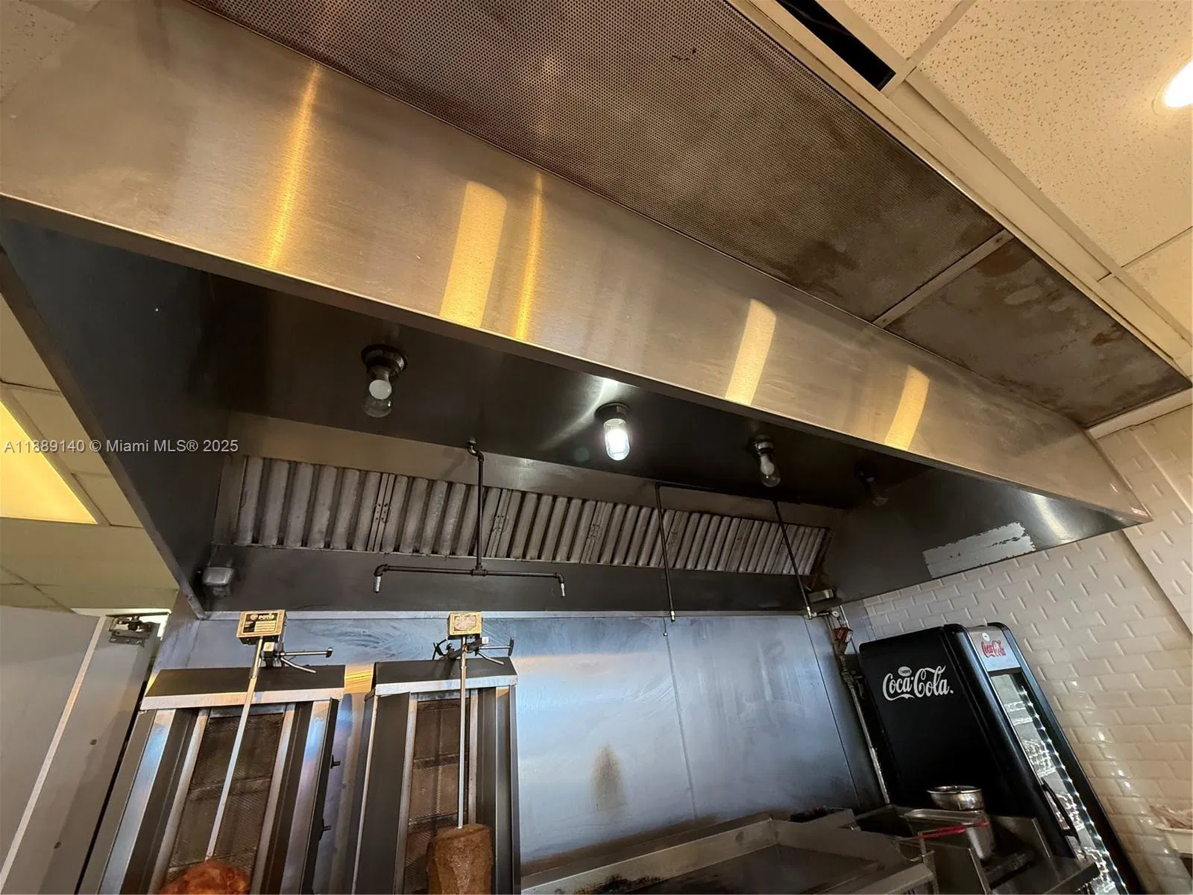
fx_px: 482
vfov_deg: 85.7
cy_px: 448
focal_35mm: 14
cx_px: 596
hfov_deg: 102.1
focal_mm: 2.22
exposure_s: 1/120
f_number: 2.2
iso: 400
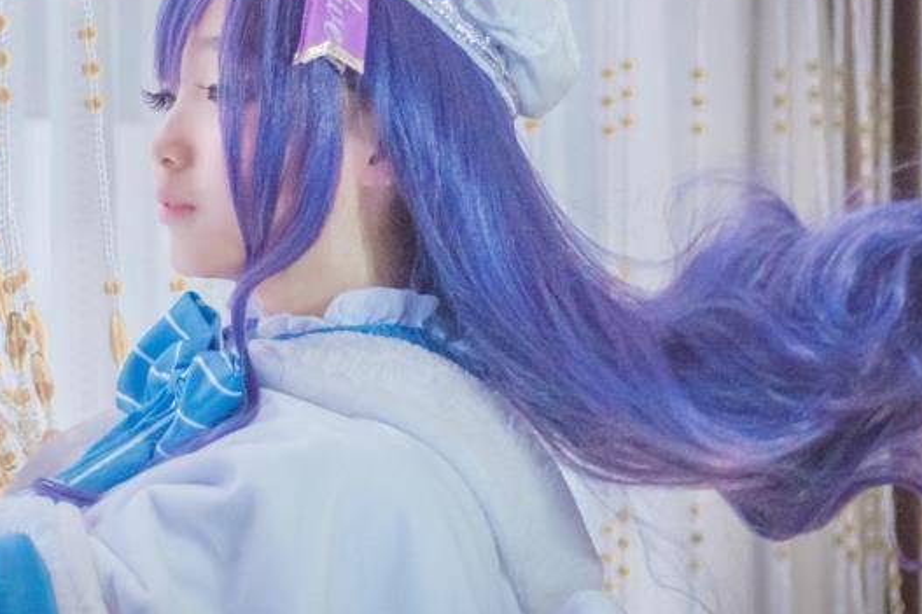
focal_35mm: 128
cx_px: 241
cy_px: 188
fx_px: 3277
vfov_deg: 10.7
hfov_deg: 15.9
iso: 2500
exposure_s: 1/500
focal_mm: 50
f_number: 1.8
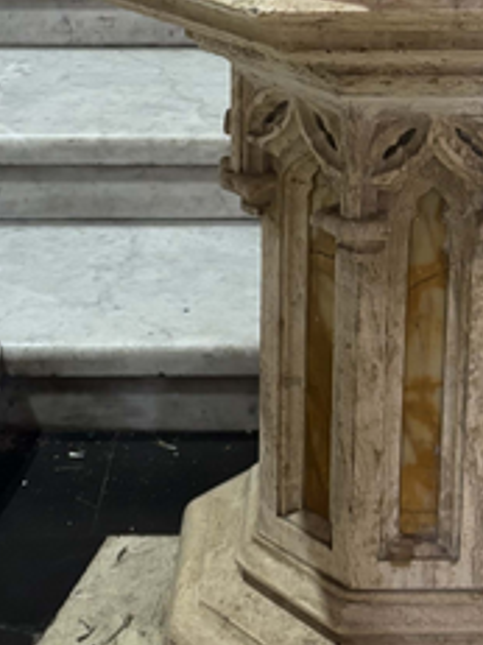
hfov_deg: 16.3
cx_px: 405
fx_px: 1676
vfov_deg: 20.8
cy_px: -50
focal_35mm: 90
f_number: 1.6
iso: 250
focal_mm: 5.96
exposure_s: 1/60
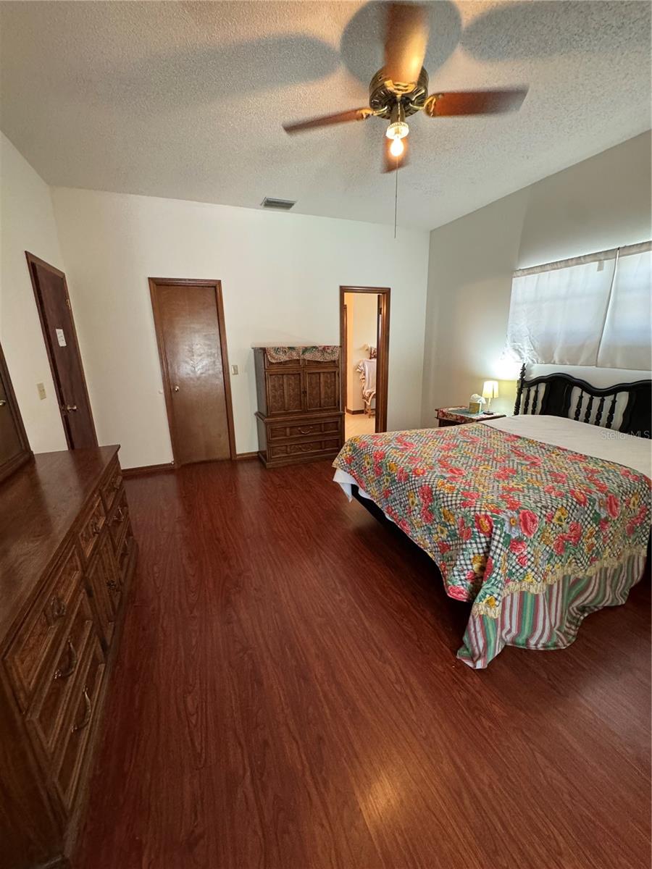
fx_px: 352
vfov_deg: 102.1
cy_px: 434
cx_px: 326
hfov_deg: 85.7
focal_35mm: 14
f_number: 2.2
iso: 640
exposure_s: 1/60
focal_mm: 2.22
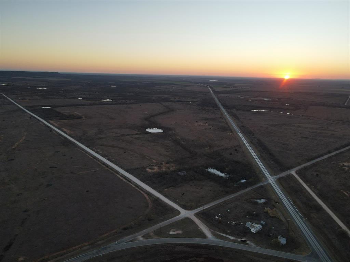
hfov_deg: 71.6
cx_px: 175
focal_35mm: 24
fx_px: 243
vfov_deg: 56.8
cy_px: 131
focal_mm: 4.5
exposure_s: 1/100
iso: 100
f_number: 2.8
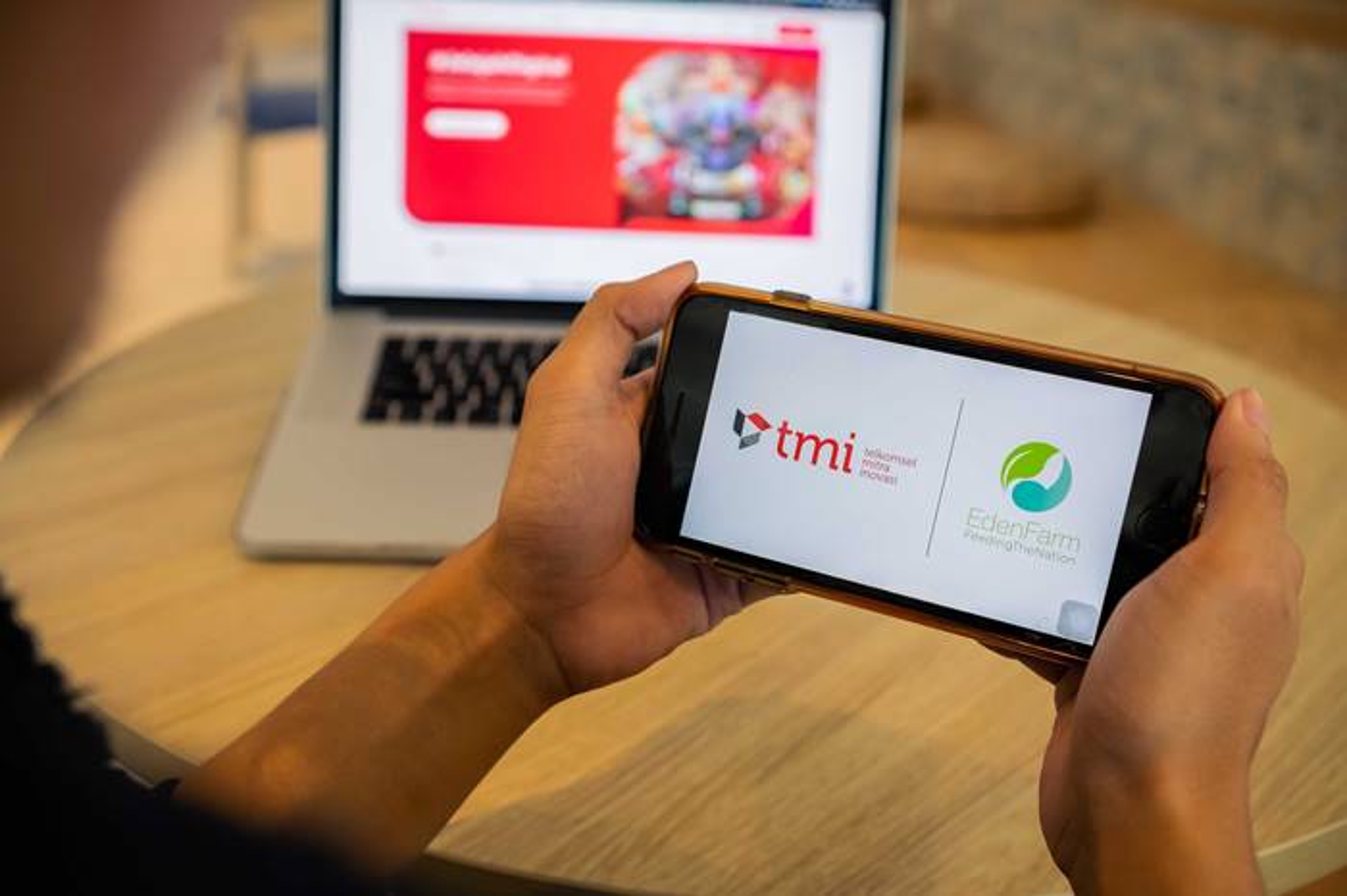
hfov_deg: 54.5
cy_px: 448
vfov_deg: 37.8
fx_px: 1309
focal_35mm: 35
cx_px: 674
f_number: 2.8
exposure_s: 1/125
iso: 640
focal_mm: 23
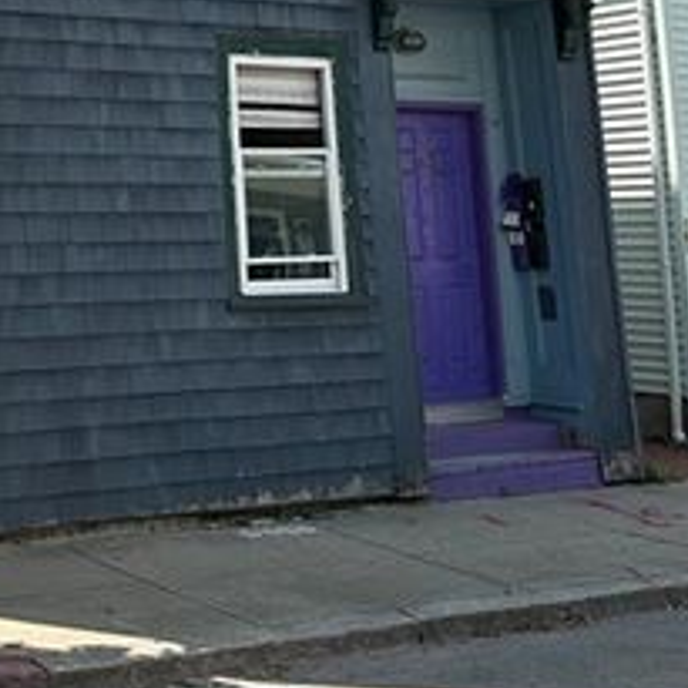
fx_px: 1552
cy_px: -86
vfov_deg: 23.3
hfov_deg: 24.2
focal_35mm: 69
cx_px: 54
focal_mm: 6.86
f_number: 1.78
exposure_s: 1/2299
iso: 80
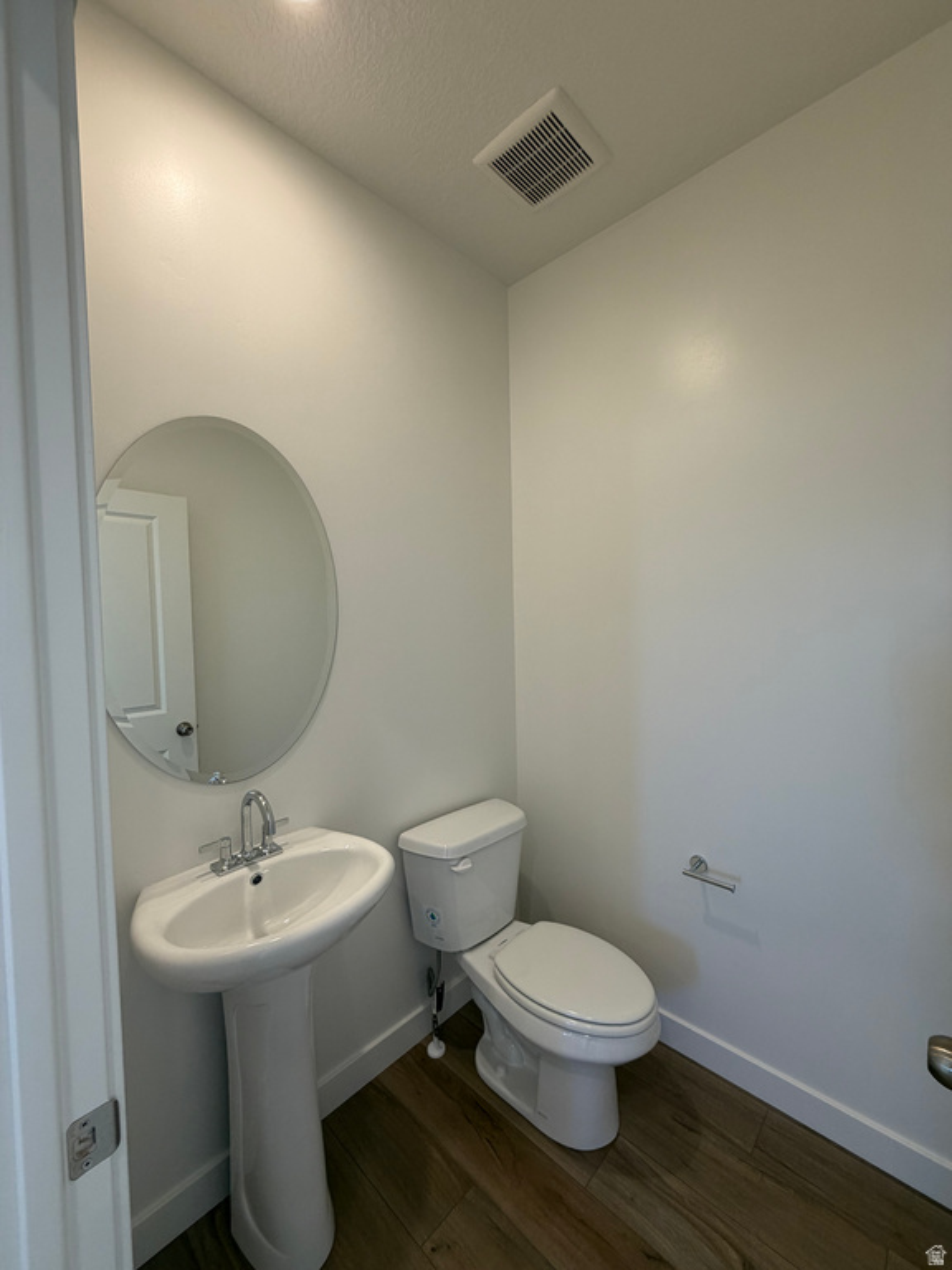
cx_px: 476
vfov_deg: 102.1
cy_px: 635
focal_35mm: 14
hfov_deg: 85.7
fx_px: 513
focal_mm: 2.22
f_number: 2.2
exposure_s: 1/120
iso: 160
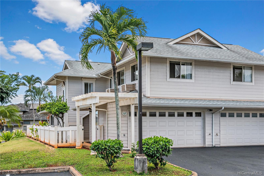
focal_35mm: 45
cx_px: 132
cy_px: 88
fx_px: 330
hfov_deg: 43.6
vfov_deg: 29.9
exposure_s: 1/160
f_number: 10
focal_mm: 30
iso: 100
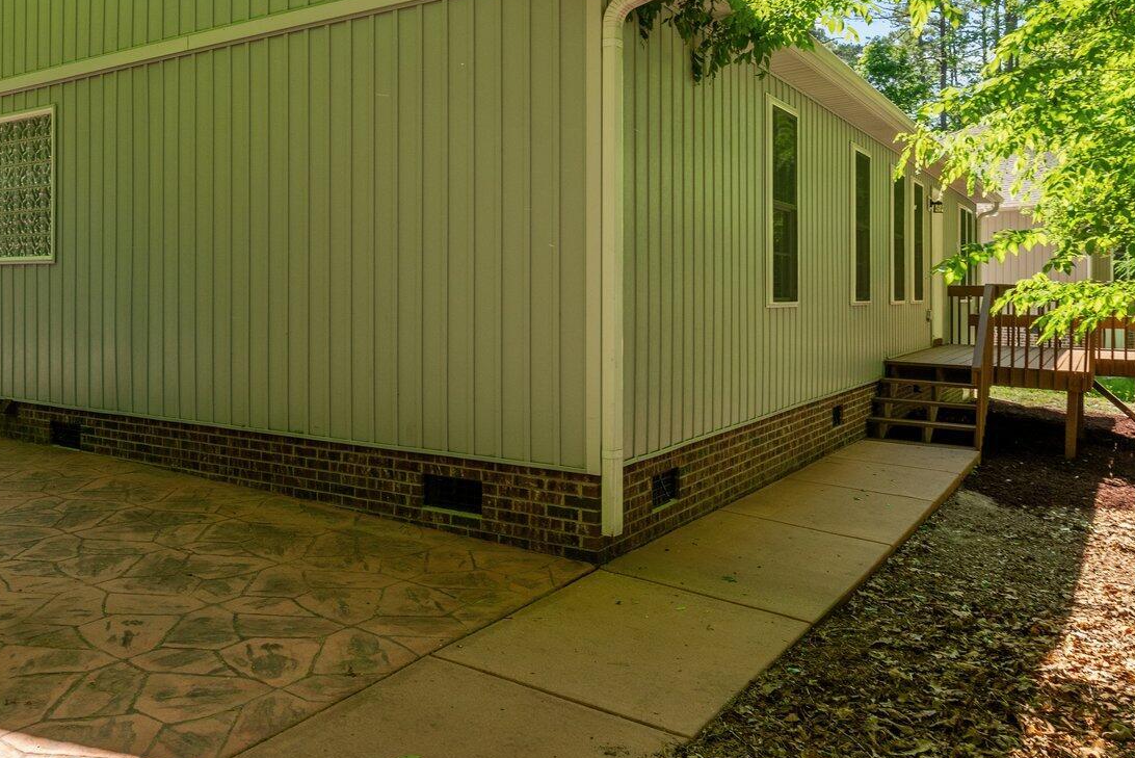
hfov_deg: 60.7
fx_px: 946
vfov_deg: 42.4
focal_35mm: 30
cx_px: 399
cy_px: 200
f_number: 8
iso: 320
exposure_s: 1/50
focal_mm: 16
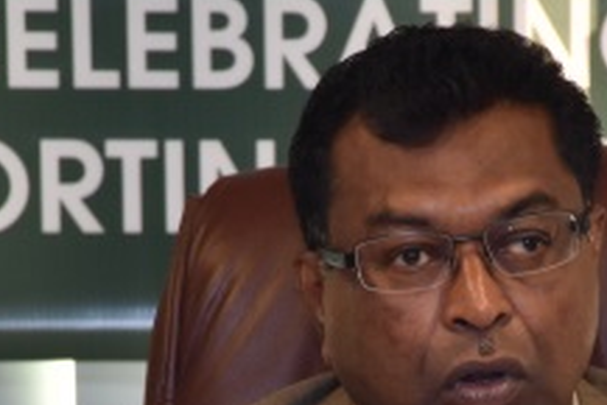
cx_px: 501
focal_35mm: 540
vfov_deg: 2.5
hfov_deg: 3.8
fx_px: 9111
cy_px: 574
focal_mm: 122
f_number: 5.6
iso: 1000
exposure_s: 1/125
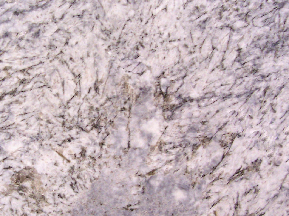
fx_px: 467
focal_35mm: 56
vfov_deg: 26.1
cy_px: 115
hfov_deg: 33.9
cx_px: 85
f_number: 2.8
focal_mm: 5.6
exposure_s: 1/30
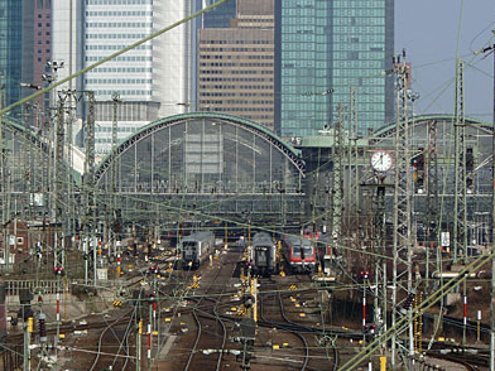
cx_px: 196
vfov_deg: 4.3
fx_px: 4919
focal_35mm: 344
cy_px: 162
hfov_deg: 5.8
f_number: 5.6
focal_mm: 37
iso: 80
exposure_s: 1/400
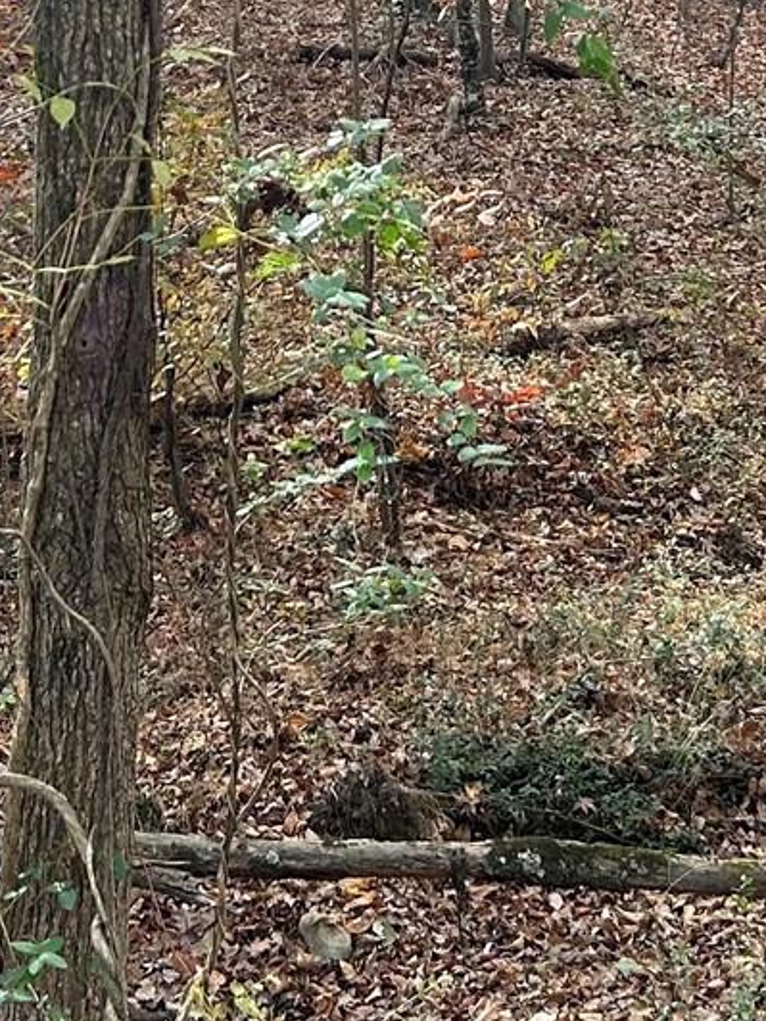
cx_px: 344
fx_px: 2950
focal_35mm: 100
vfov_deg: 18.9
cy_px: -104
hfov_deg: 14.8
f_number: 1.5
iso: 50
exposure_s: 1/687
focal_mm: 5.7
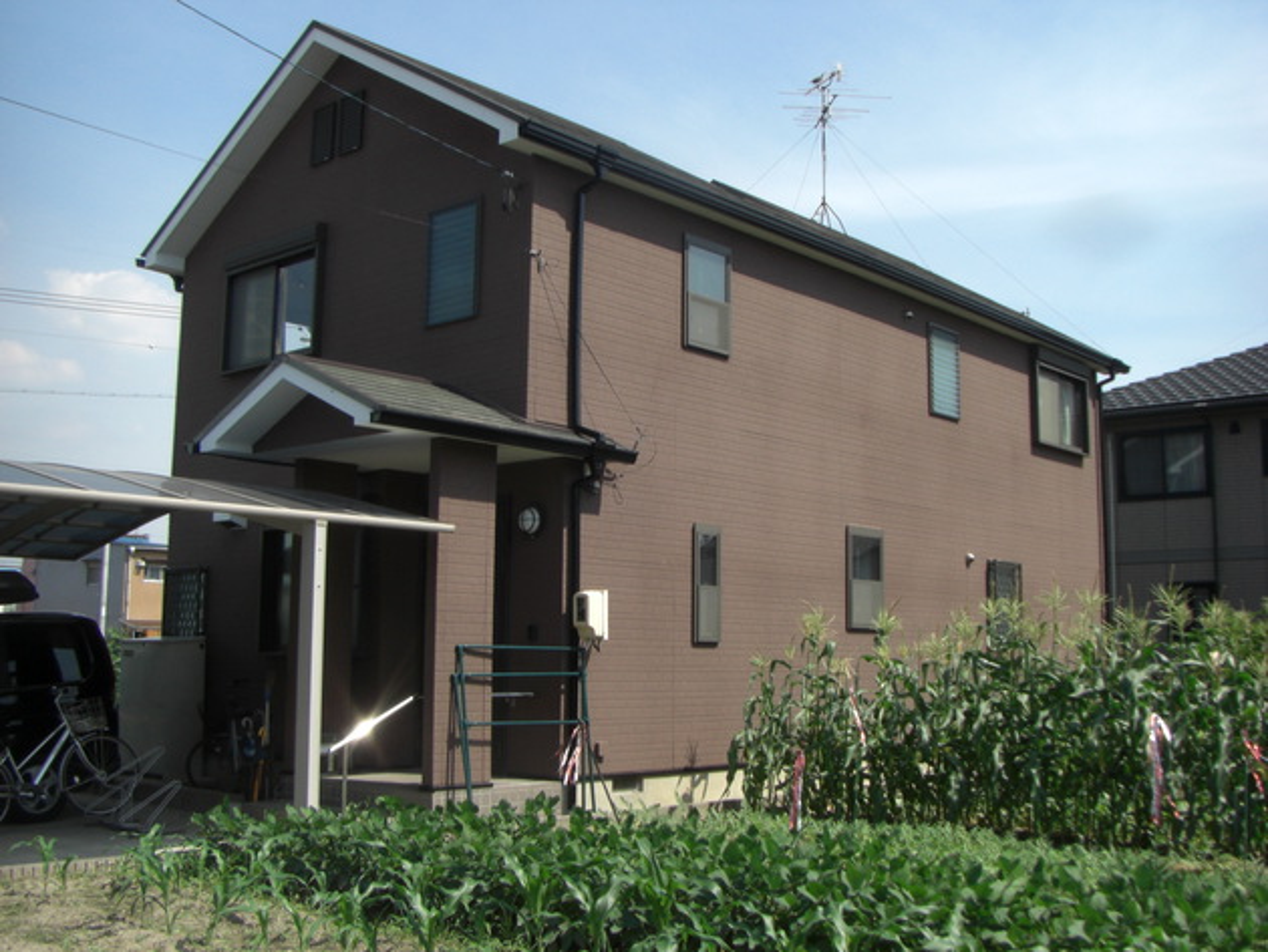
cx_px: 634
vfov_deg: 37.7
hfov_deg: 49.0
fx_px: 1392
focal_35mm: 38
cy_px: 476
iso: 64
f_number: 4.6
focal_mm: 6.3
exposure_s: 1/200
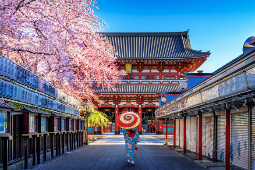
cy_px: 85
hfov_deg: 44.5
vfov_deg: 30.5
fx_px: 312
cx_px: 128
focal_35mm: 44
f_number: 9
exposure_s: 1/80
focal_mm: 44
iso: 100
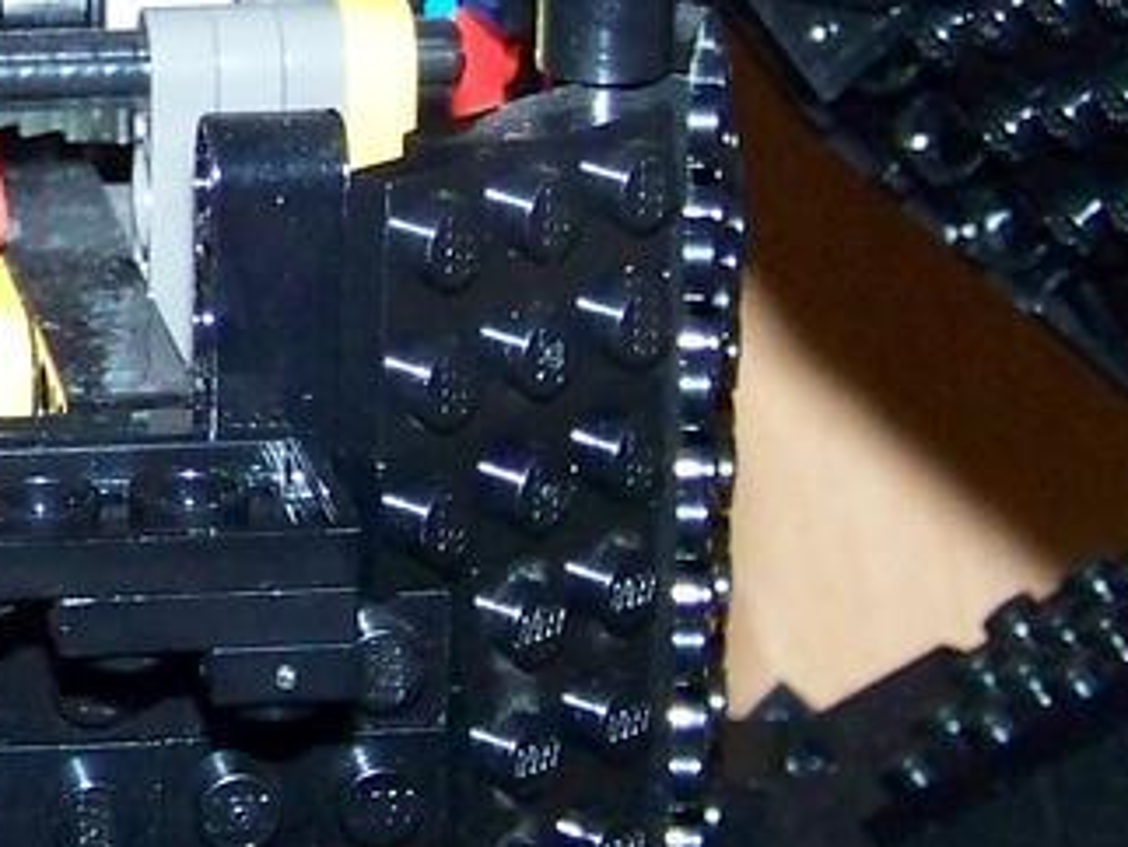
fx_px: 5902
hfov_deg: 10.7
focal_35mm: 181
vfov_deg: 8.2
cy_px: 77
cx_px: -333
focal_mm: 6.3
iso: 200
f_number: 2.8
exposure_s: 1/30
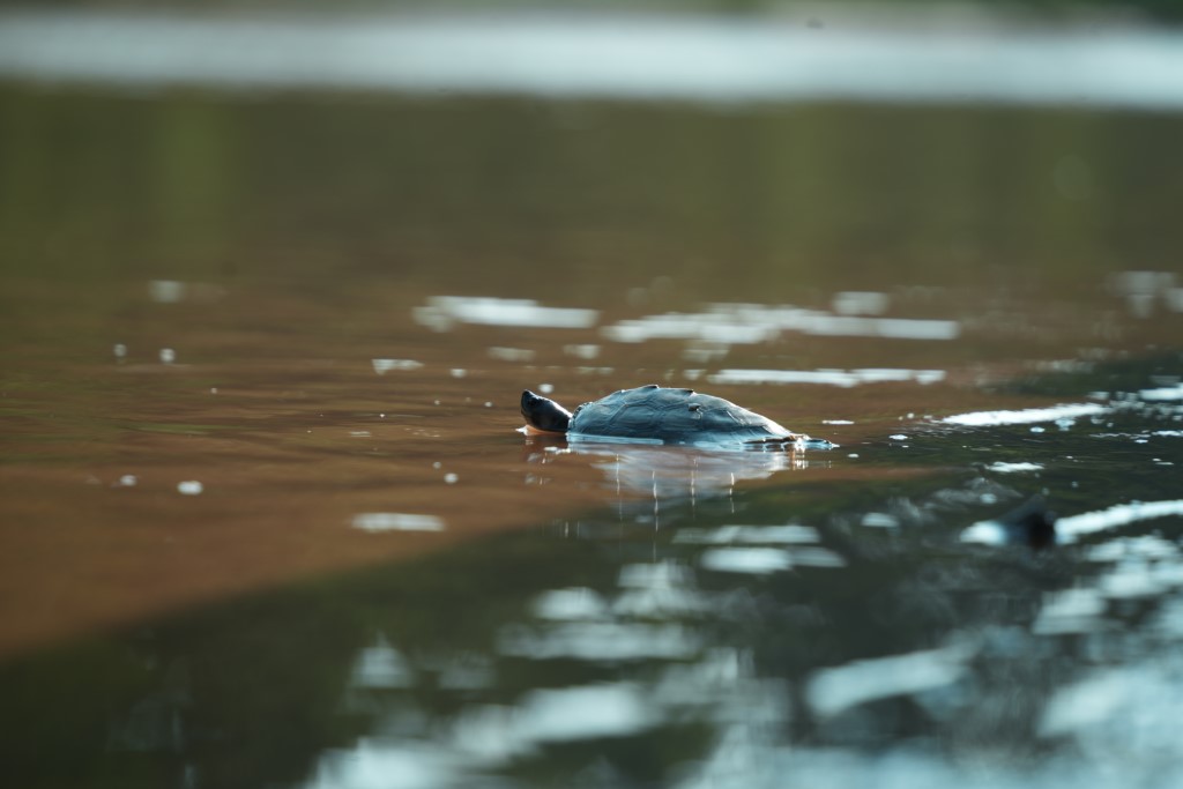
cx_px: 592
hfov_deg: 10.3
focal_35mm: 200
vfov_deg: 6.9
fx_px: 6573
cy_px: 394
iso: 160
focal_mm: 200
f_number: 5.6
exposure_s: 1/400
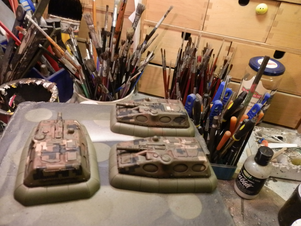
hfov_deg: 63.4
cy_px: 113
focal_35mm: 28
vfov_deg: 49.7
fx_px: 243
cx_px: 150
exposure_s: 1/60
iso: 400
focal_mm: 5
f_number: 3.1
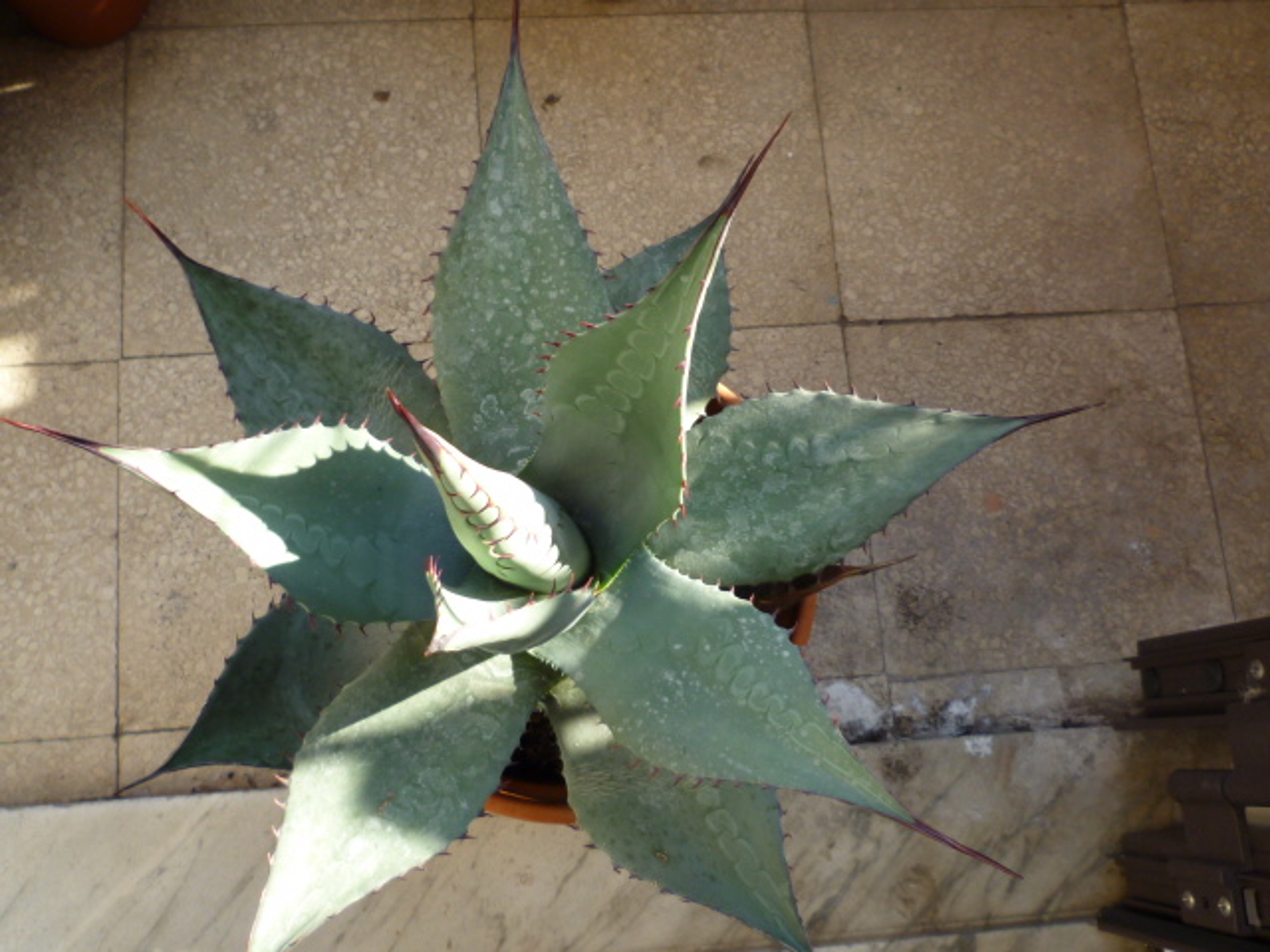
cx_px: 635
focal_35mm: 35
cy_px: 476
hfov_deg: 52.6
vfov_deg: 40.7
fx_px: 1284
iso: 80
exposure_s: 1/200
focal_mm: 4.4
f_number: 2.8
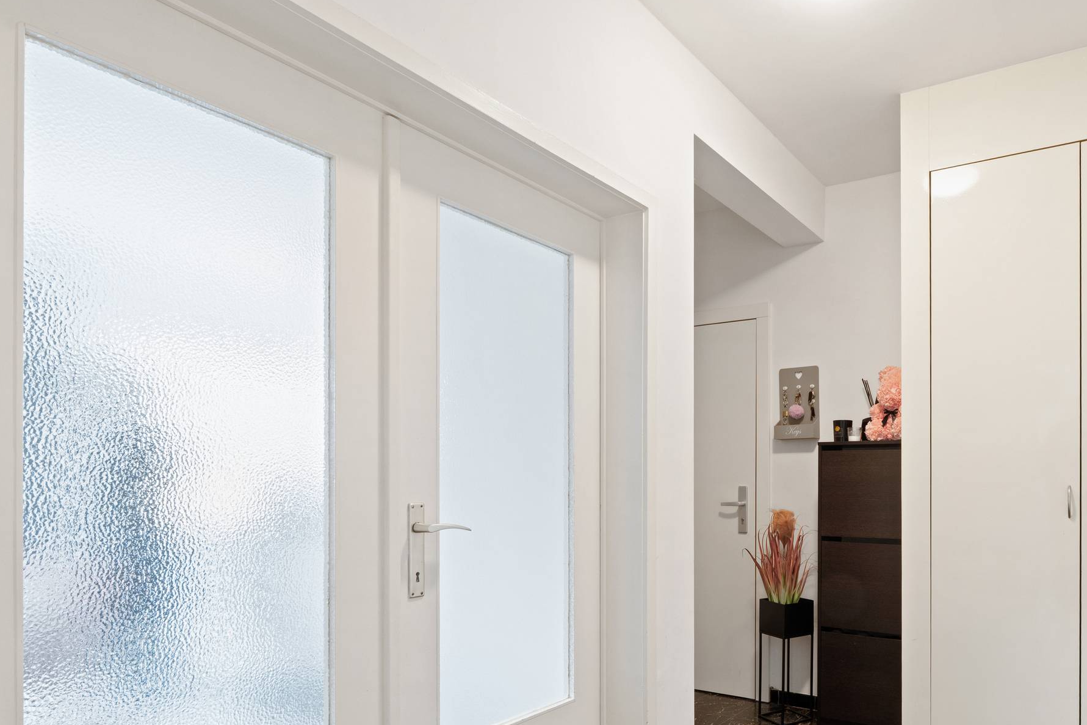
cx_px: 753
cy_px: 485
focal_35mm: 23
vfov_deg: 54.0
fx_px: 694
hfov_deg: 73.0
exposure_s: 1
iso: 250
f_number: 11
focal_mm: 16
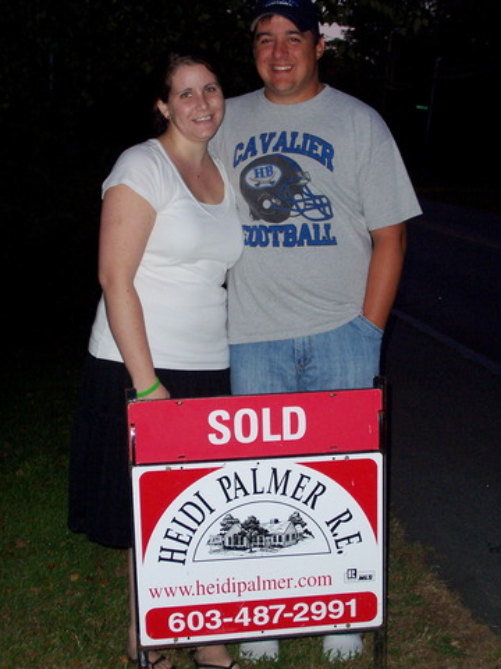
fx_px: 1274
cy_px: 334
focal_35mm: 66
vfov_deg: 29.4
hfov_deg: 22.3
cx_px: 250
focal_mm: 10.8
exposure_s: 1/90
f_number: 4
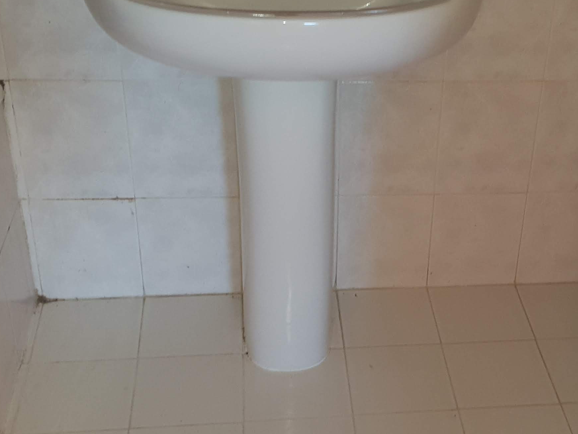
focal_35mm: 60
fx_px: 1002
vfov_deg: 24.4
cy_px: 268
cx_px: 467
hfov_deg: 31.3
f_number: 2.4
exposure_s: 1/30
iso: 100
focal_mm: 4.32
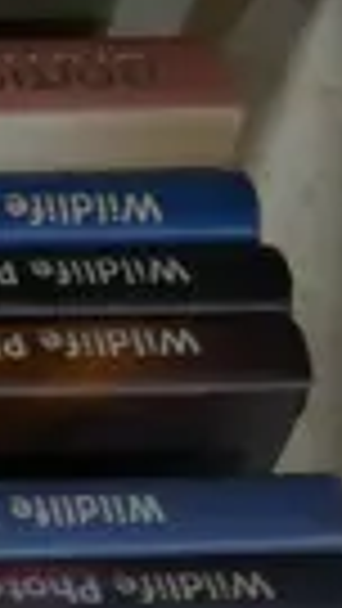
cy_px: 948
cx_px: -1854
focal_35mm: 314
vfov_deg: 6.8
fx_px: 5059
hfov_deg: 3.3
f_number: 4.1
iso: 500
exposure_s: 1/60
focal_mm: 19
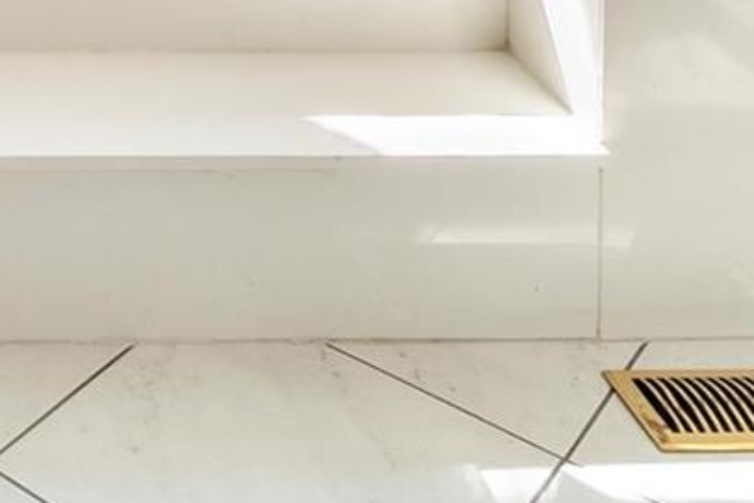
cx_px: -91
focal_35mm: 63
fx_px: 1320
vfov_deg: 17.1
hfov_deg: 28.7
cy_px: -442
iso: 400
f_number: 8
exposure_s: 1/160
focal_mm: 8
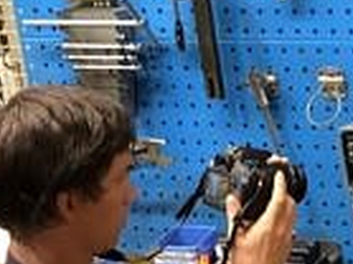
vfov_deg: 9.5
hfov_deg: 12.1
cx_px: 536
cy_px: -38
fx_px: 1579
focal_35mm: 155
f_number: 1.8
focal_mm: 4
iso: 40
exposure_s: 1/17
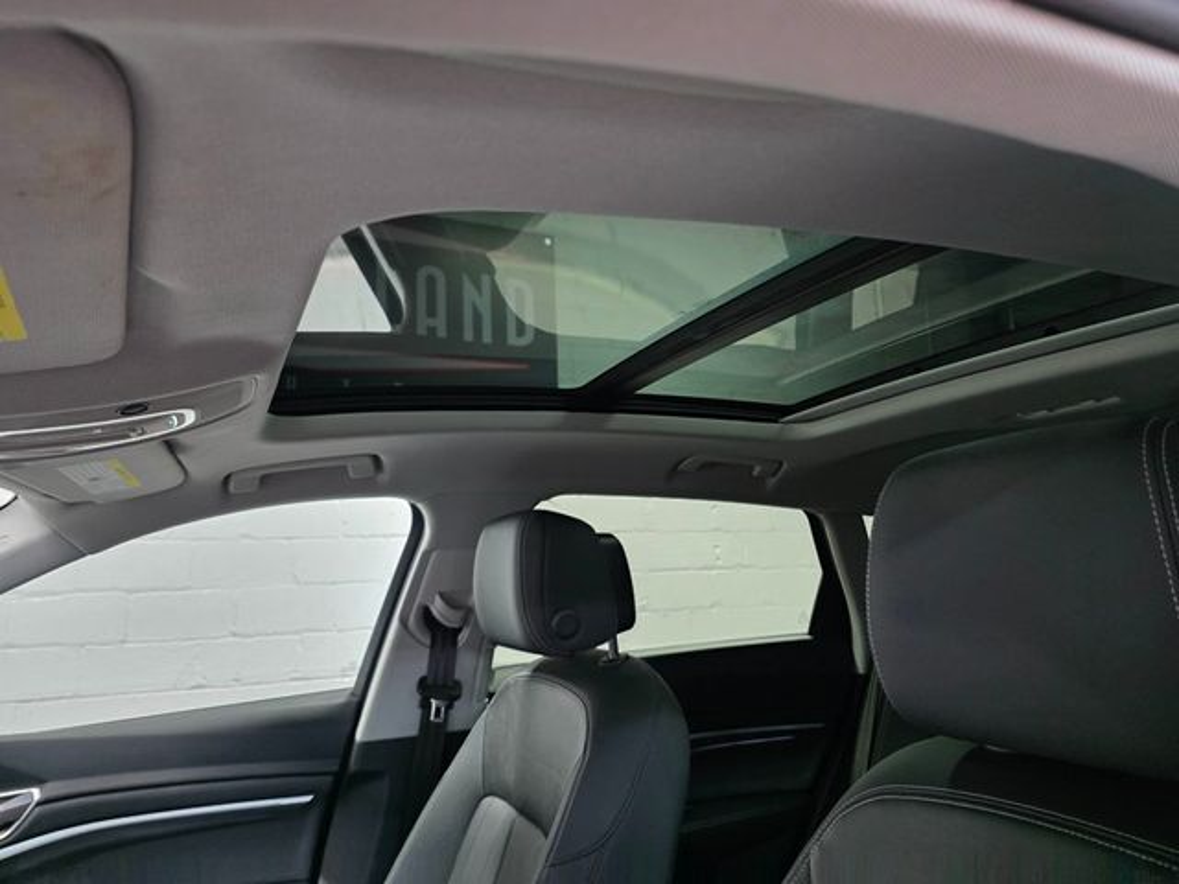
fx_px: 783
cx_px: 590
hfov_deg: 73.9
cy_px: 442
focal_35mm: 23
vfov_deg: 58.9
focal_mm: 6.3
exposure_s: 1/120
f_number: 1.7
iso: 640
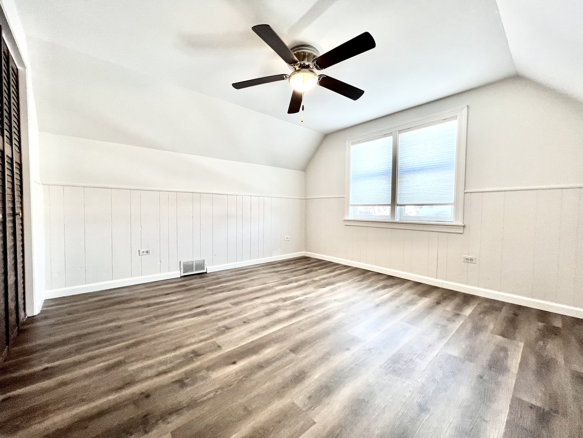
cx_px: 292
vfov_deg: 89.9
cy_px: 219
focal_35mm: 13
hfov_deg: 106.2
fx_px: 219
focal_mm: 1.57
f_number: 1.8
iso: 125
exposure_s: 1/60
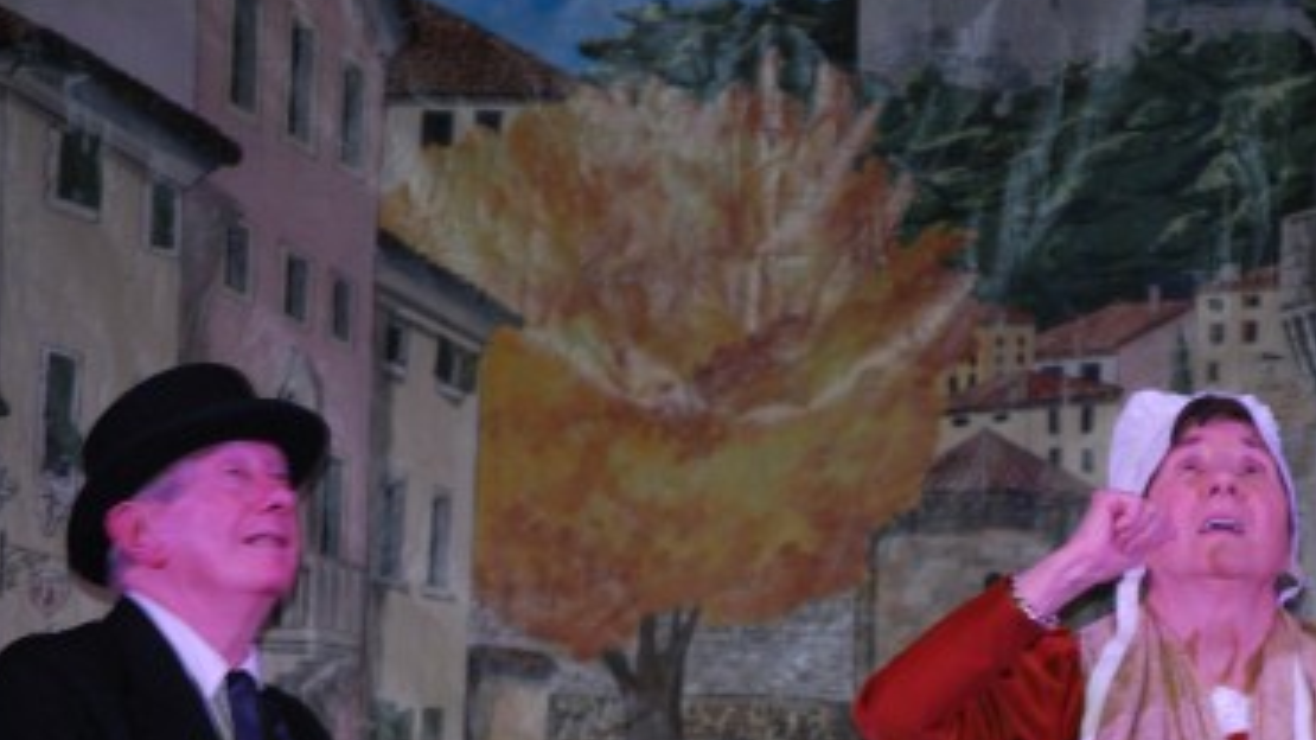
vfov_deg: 3.7
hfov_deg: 6.6
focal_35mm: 327
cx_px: 1035
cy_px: 649
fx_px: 11409
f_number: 4.8
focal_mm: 120
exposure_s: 1/60
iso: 800
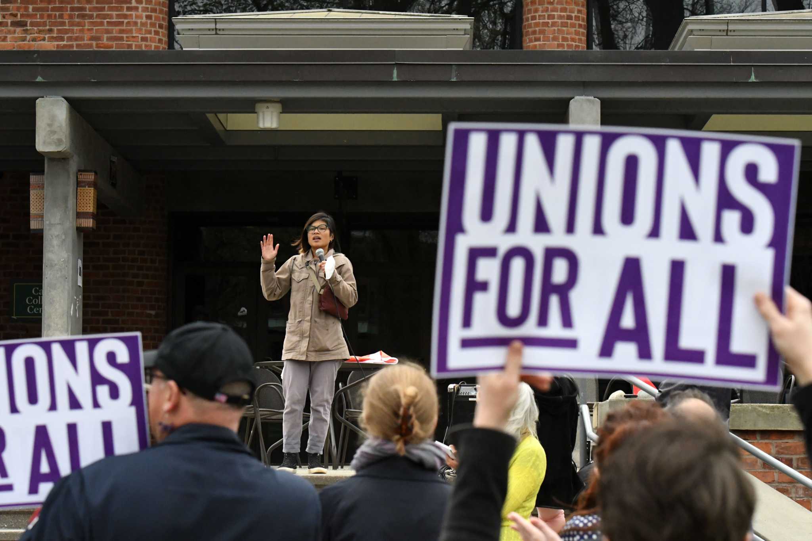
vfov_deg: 13.0
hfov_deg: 19.5
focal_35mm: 105
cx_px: 406
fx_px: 2368
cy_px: 270
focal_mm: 70
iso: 5000
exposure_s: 1/6400
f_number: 6.3
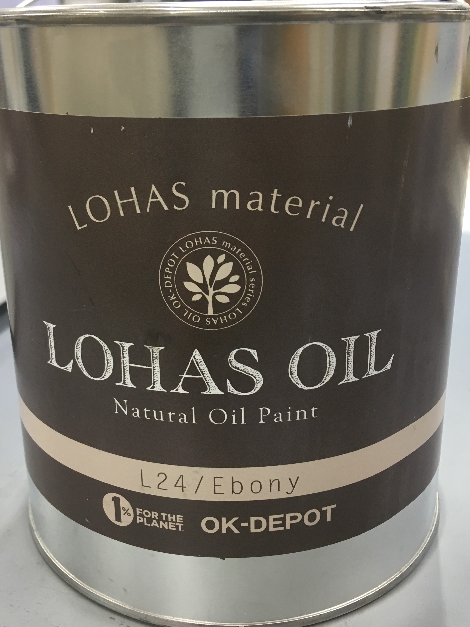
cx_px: 235
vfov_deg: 61.7
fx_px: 525
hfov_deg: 48.2
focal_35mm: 29
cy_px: 314
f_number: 2.2
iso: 80
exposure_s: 1/30
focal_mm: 4.15
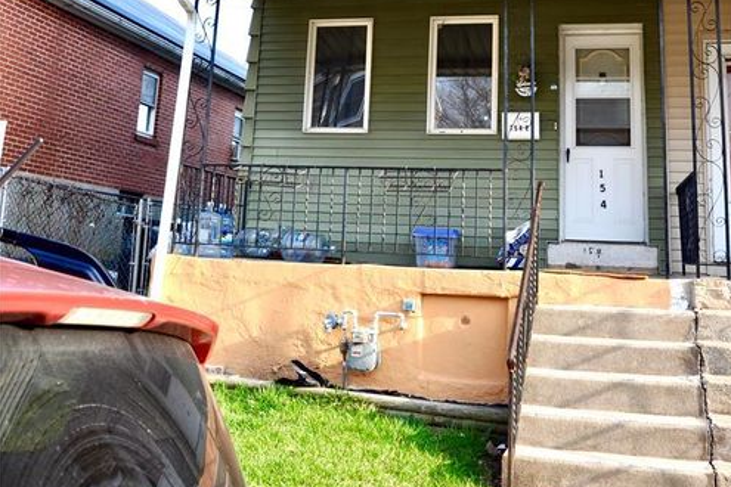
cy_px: -8
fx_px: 832
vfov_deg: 30.2
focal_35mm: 41
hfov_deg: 47.4
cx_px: 368
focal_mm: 18
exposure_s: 1/160
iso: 200
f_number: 8
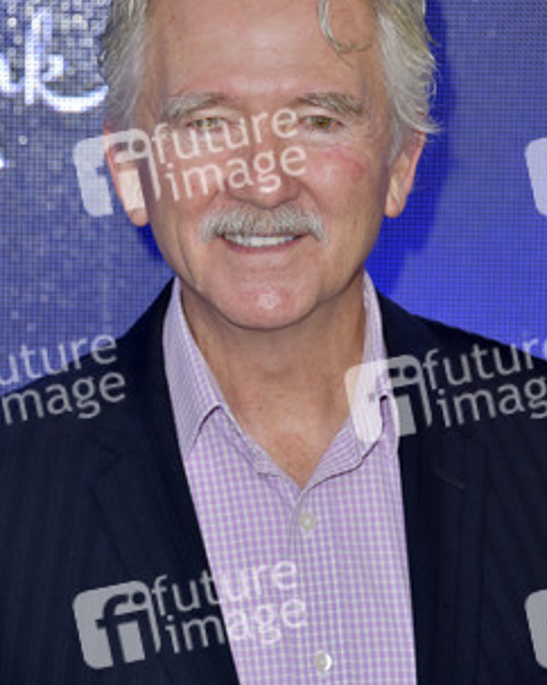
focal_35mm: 211
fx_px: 4274
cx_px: 257
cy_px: 276
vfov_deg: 9.2
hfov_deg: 7.3
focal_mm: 170
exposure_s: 1/250
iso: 320
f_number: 7.1
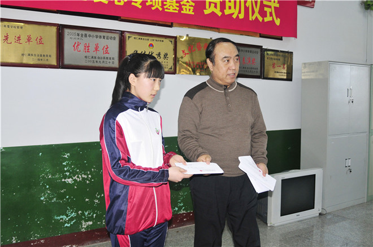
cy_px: 124
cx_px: 186
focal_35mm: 36
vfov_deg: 36.8
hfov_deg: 53.2
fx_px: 372
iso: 400
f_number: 3.2
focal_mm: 24
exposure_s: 1/100
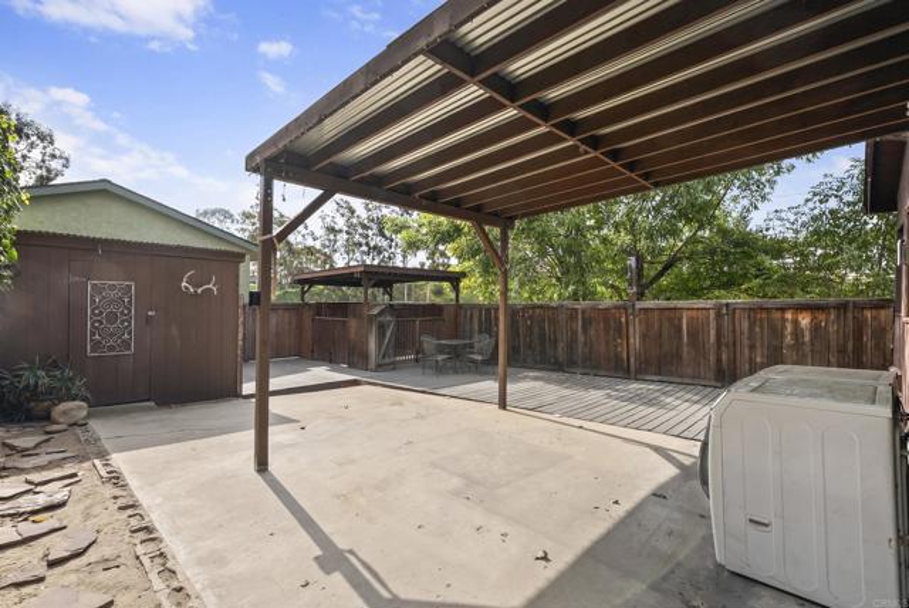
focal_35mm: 16
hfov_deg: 96.7
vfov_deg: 73.9
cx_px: 454
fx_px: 404
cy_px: 304
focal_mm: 16
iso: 500
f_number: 8
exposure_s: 1/800
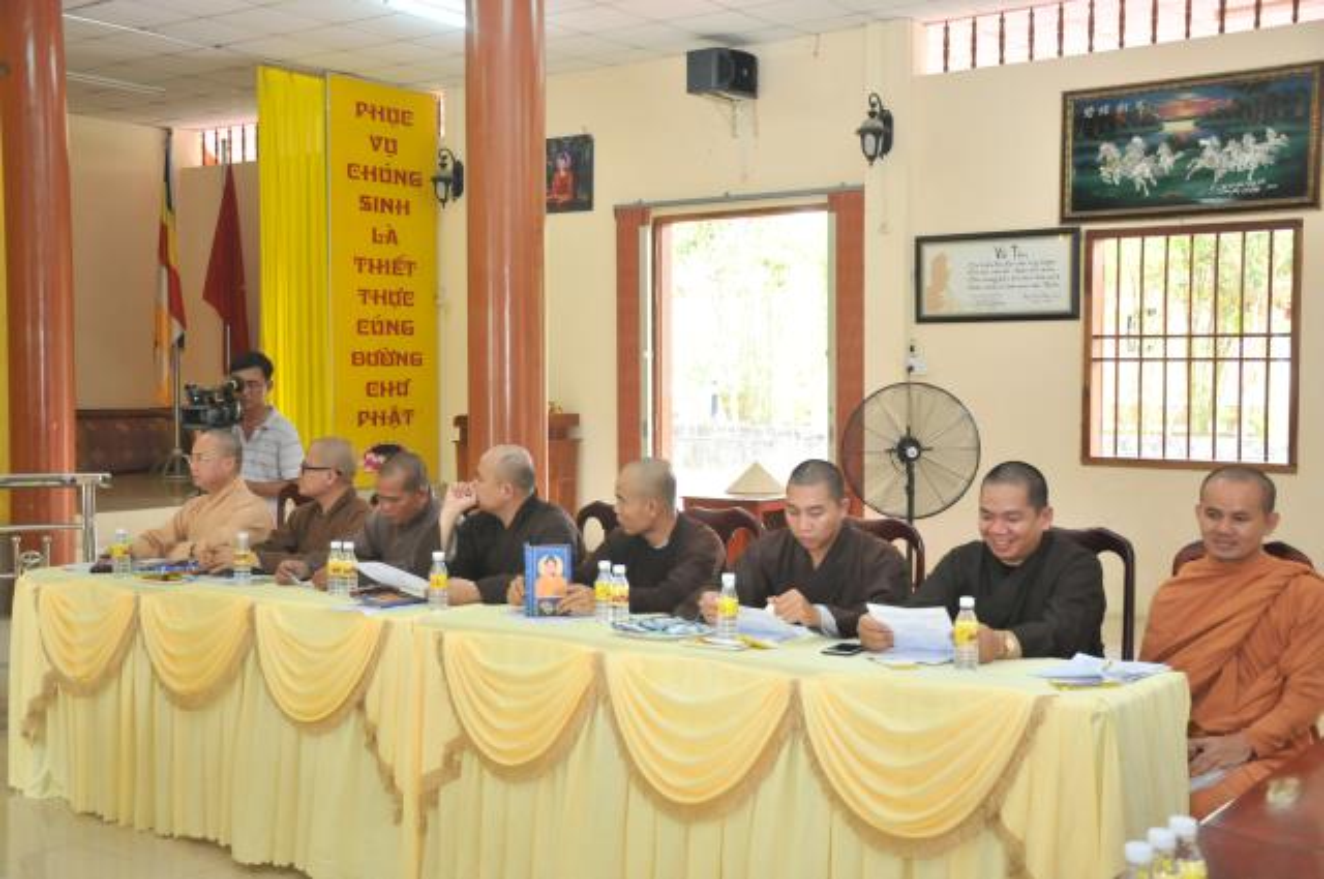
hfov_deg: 48.0
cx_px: 662
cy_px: 440
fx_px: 1488
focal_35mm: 40
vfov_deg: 32.9
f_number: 4
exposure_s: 1/50
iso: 1000
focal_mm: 27
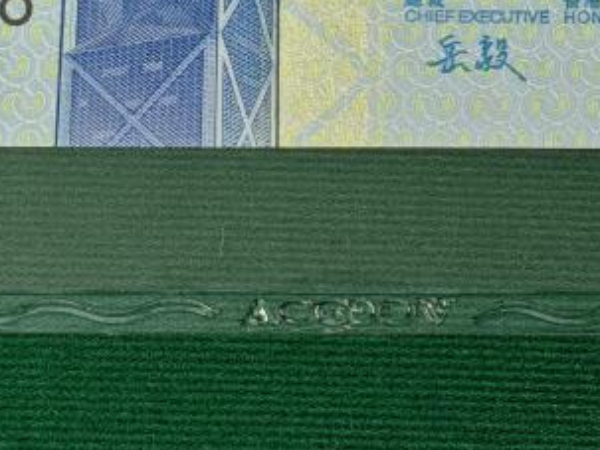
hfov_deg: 8.6
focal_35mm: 231
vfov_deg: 6.3
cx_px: 501
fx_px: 4002
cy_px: -341
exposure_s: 1/100
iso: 200
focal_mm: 5.85
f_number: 1.63
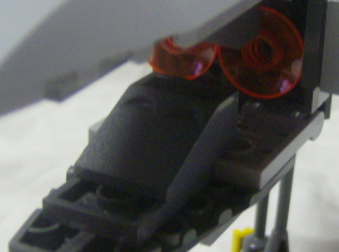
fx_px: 831
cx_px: 259
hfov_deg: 22.8
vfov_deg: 17.2
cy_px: 56
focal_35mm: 85
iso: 200
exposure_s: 1/16
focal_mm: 6
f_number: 2.8
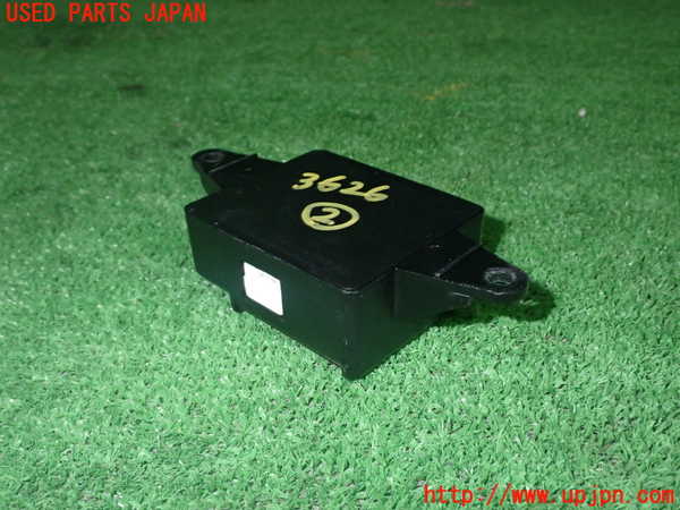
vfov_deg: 39.7
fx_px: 707
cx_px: 340
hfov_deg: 51.4
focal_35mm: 36
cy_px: 255
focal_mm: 6.37
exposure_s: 1/40
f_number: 10
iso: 640
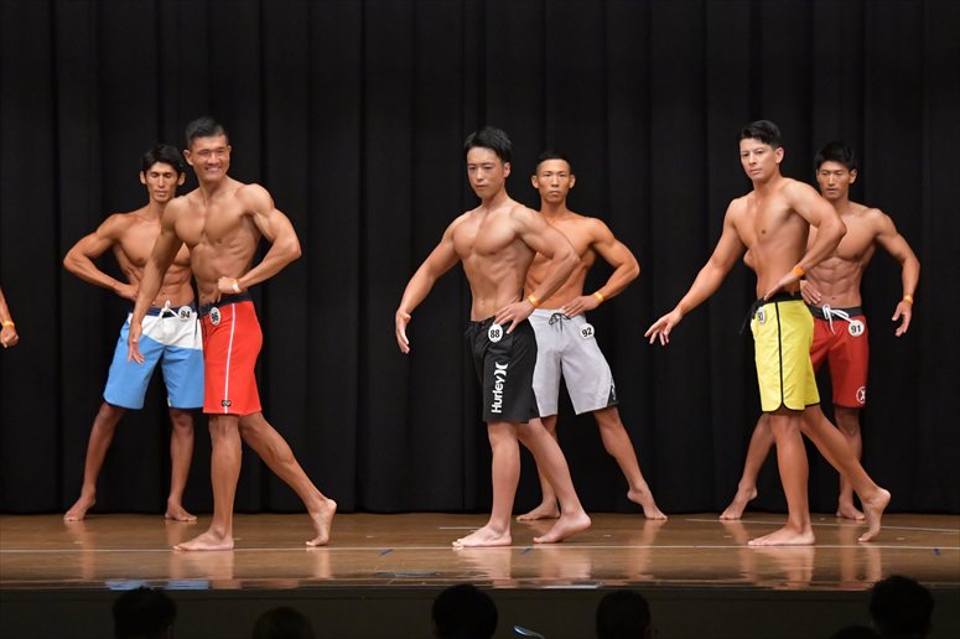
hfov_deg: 11.8
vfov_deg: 7.9
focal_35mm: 174
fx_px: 4638
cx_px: 480
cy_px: 320
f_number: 5.6
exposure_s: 1/400
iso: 6400
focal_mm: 116
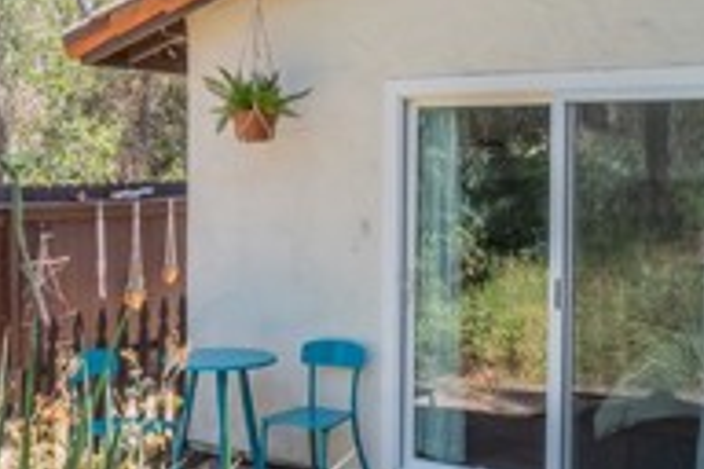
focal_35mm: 50
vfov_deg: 26.8
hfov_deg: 39.3
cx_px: 260
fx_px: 978
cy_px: 159
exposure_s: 1/160
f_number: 10
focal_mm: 10
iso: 400
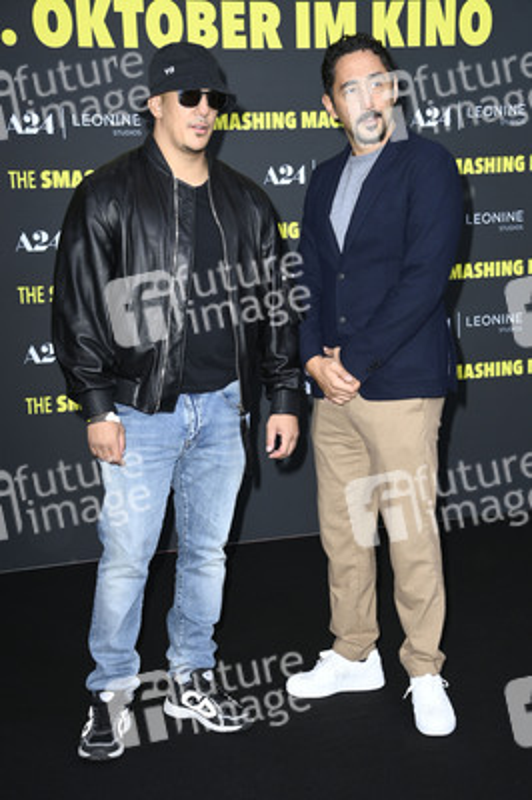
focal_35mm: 62
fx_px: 1377
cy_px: 400
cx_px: 266
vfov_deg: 32.4
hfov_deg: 21.9
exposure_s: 1/250
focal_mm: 62
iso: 640
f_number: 5.6
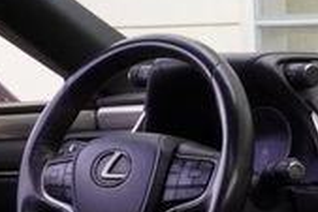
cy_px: 254
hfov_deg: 16.5
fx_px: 954
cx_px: 533
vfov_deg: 12.4
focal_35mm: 108
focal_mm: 19
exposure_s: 1/15
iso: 160
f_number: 13
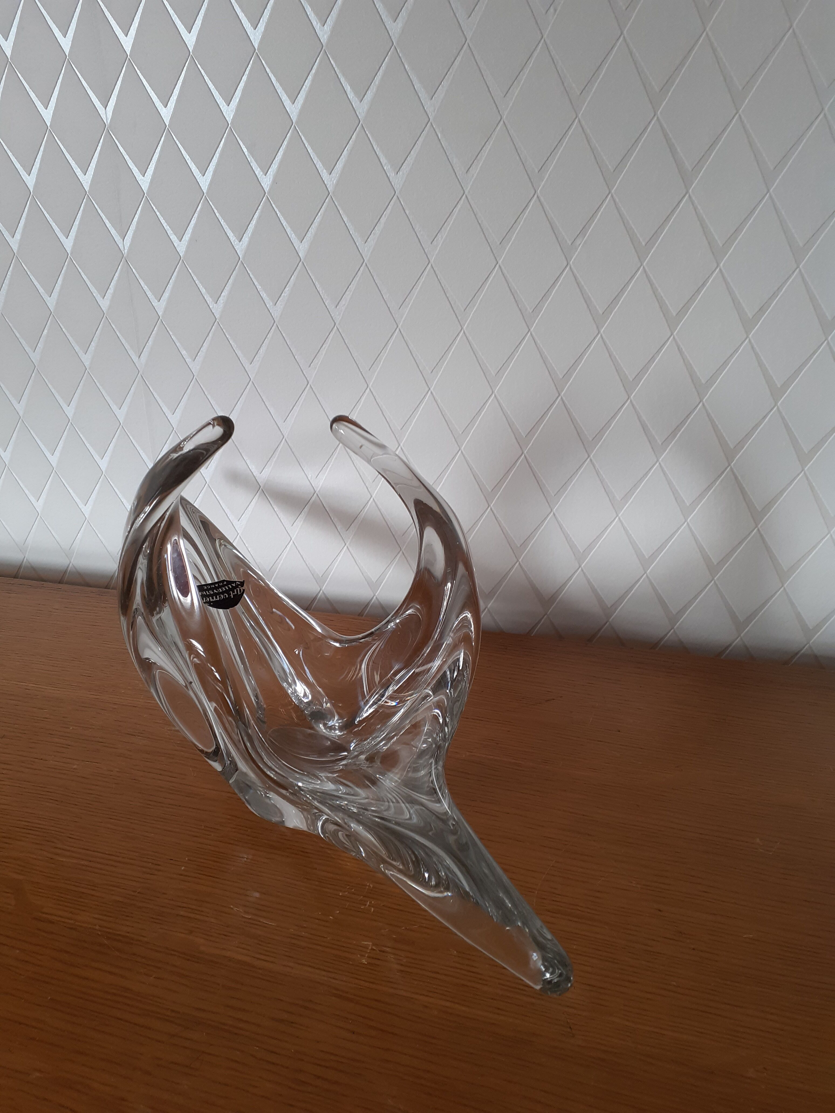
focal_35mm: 27
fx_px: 868
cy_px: 556
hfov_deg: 51.4
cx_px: 418
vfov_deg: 65.3
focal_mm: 3.6
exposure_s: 1/100
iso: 64
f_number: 1.9
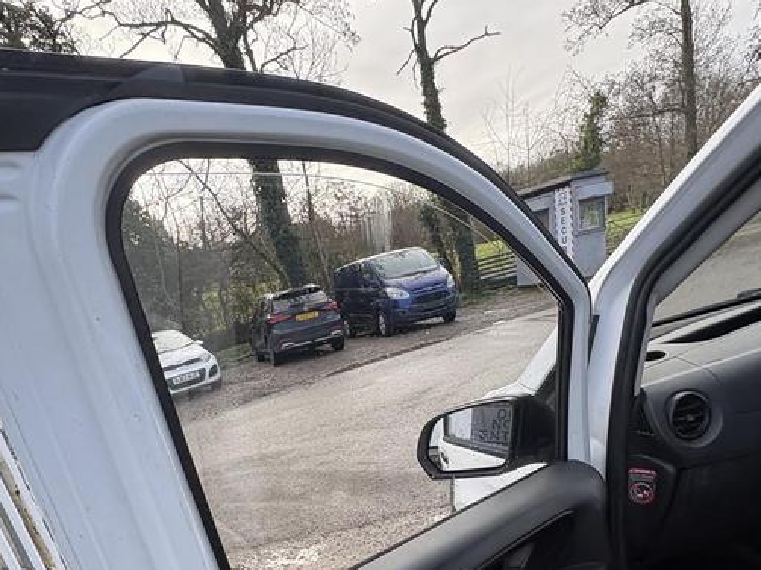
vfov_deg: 49.8
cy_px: 494
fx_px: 549
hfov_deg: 69.3
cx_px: 349
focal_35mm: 25
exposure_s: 1/283
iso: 50
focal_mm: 2.22
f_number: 2.2
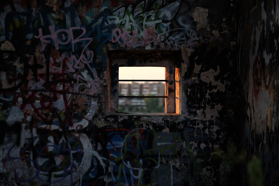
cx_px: 140
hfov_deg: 22.6
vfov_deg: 15.2
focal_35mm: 90
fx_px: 697
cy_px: 93
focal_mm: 60
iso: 800
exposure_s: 1/1000
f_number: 2.4
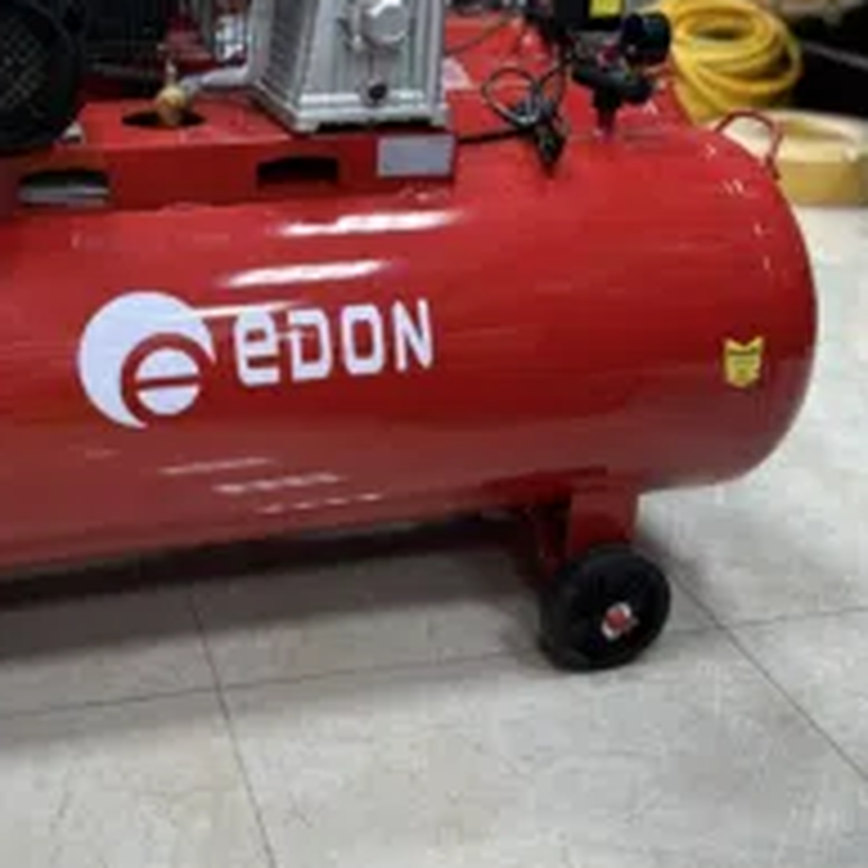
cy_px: 252
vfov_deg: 37.7
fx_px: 1248
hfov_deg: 37.4
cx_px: 220
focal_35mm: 44
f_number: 1.78
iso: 80
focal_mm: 6.86
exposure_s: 1/100
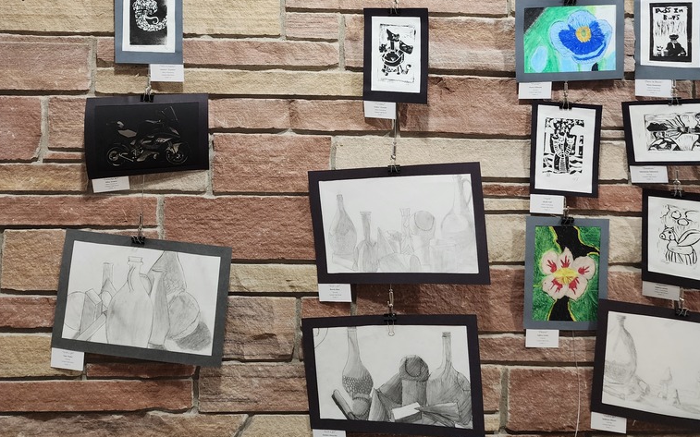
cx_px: 350
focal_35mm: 33
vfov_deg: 36.0
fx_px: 630
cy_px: 43
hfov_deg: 58.1
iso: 400
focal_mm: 6.4
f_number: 1.8
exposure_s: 1/120
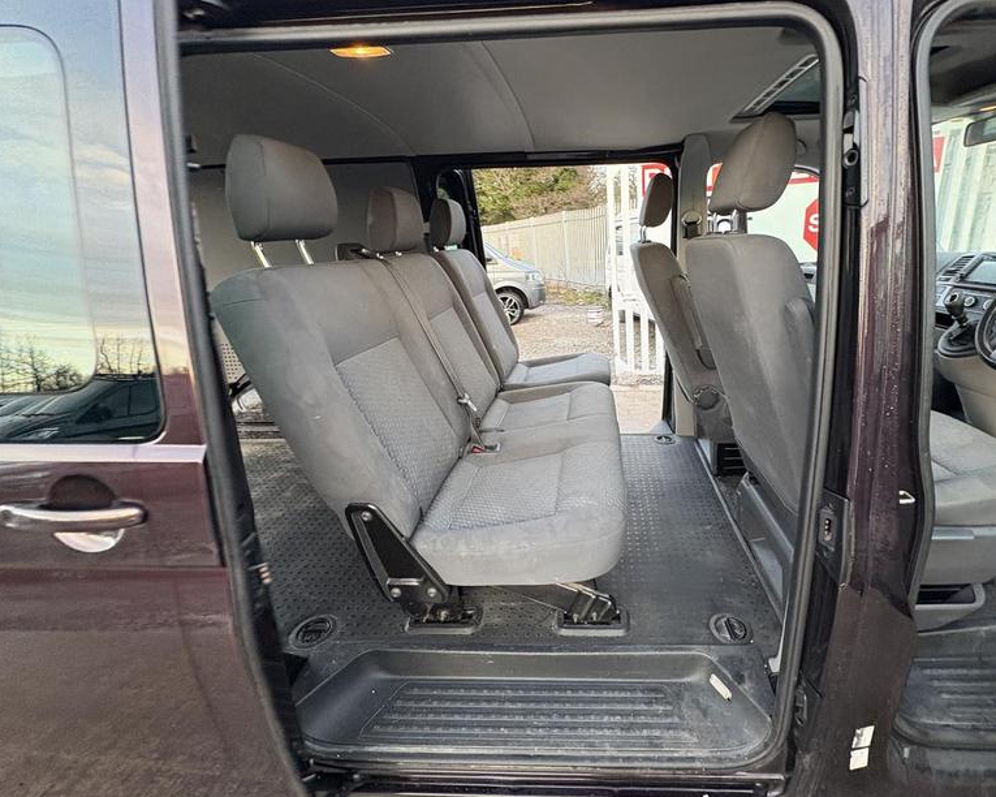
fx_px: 472
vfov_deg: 80.4
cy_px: 395
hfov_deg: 92.4
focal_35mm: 16
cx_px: 577
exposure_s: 1/61
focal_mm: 2.22
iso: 250
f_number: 2.2
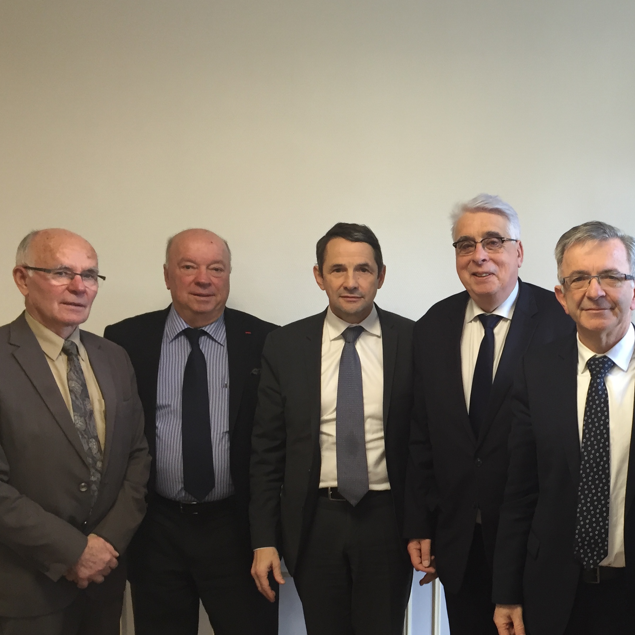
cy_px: 414
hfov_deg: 34.8
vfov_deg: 35.8
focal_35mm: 47
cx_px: 518
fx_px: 975
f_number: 2.2
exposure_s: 1/33
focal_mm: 4.15
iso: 80
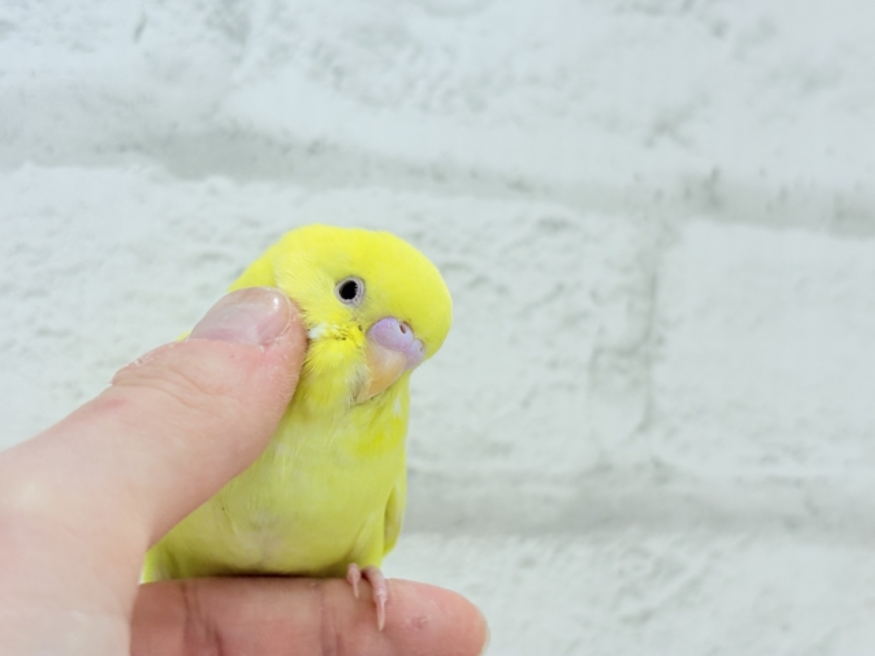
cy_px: 328
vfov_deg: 28.0
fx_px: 1314
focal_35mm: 52
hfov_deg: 36.8
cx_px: 438
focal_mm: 5.96
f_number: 1.6
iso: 80
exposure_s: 1/100
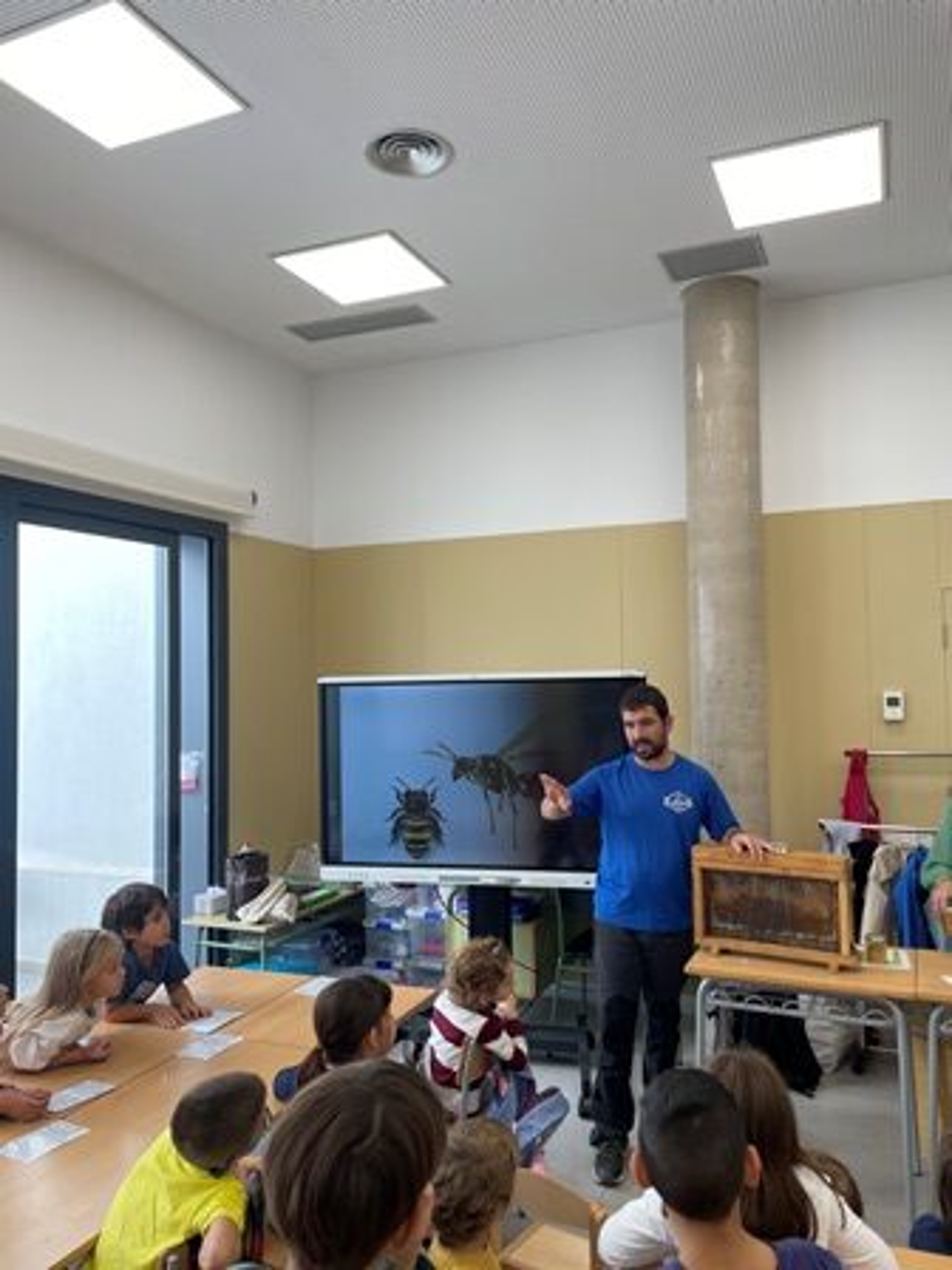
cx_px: 476
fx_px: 953
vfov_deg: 67.3
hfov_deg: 53.1
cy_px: 635
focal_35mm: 26
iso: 40
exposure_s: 1/120
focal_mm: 4.2
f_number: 1.6
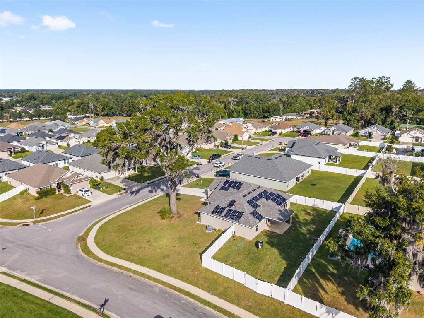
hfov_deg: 71.6
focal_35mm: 24
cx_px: 212
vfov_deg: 56.8
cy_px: 159
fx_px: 294
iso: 140
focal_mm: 8.67
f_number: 1.8
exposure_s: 1/3200
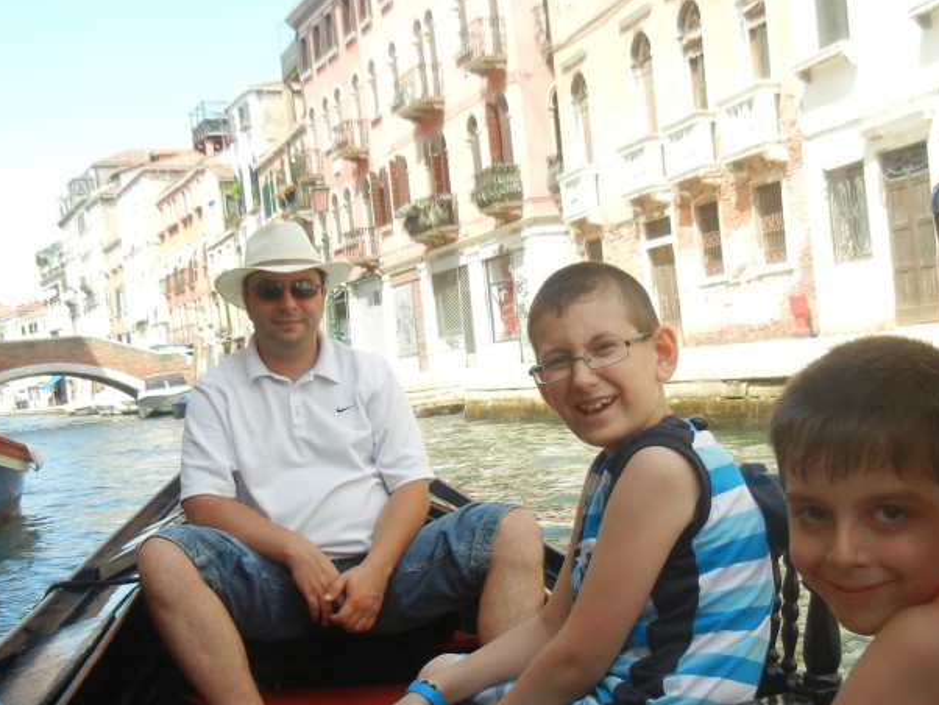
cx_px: 434
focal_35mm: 51
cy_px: 418
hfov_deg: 37.5
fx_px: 1384
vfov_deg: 28.5
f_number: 3.5
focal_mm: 5.4
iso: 160
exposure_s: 1/498
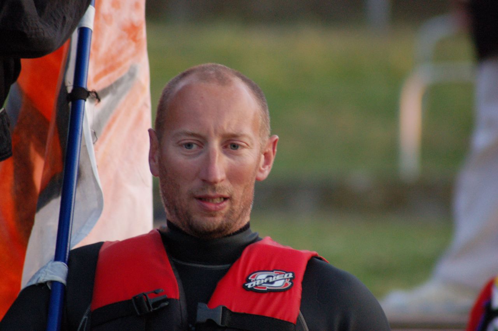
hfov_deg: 4.6
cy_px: 166
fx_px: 6219
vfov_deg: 3.0
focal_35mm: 450
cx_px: 249
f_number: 5.6
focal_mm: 300
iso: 1600
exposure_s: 1/250
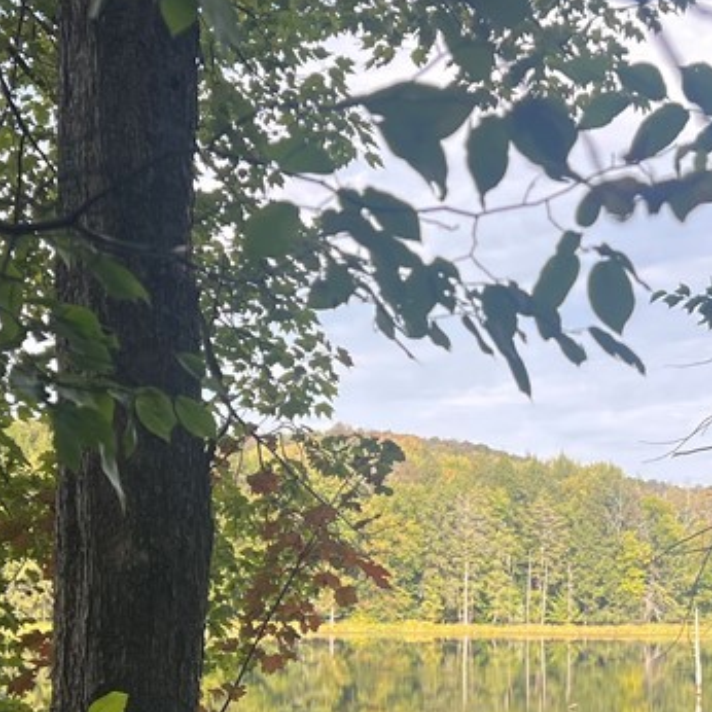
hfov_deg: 24.7
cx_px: 634
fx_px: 1582
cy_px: 634
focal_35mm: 68
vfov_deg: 24.7
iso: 50
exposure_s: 1/1079
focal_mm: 5.7
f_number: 1.5
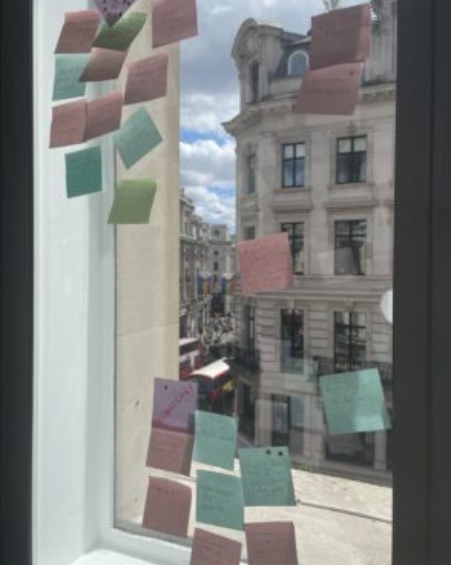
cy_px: 276
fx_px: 484
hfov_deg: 49.9
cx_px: 225
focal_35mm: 29
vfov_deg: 60.5
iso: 32
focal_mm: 4.2
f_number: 1.6
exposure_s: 1/6494
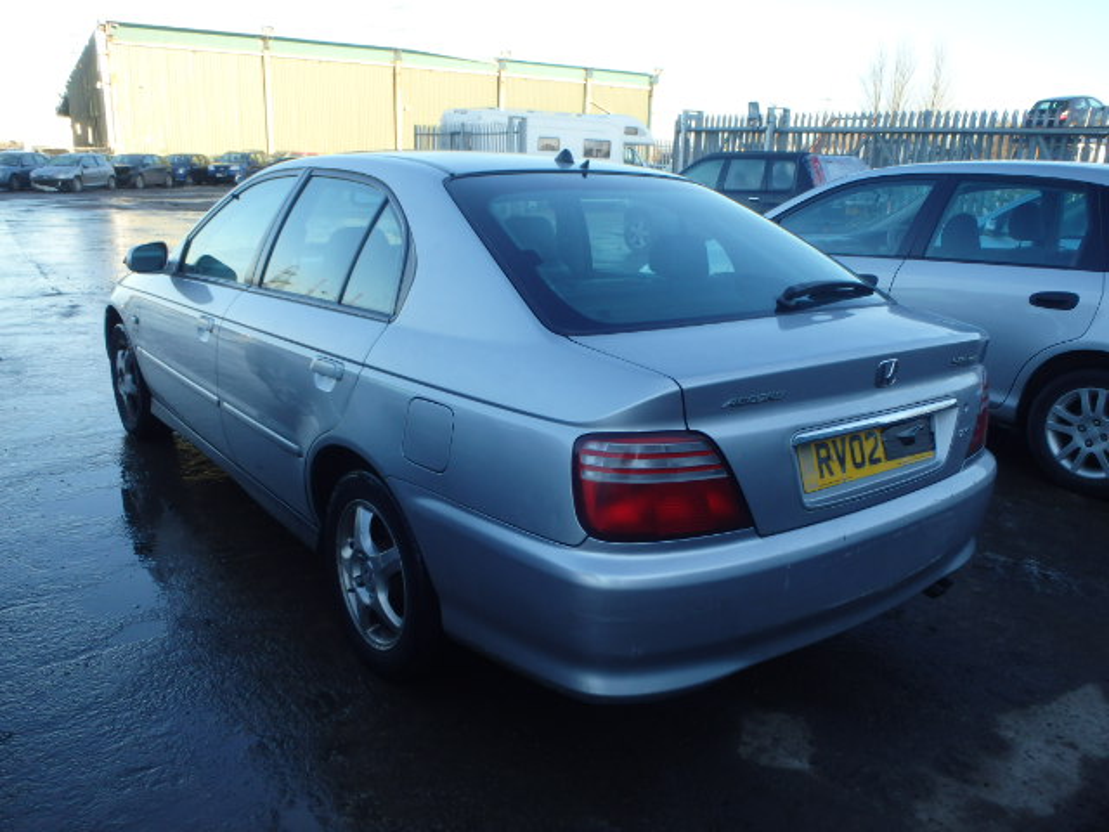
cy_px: 416
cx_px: 554
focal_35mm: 28
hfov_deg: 63.4
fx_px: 897
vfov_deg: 49.7
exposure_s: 1/160
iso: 125
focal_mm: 5
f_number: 3.9
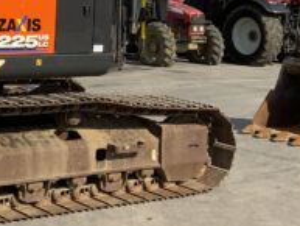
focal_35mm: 96
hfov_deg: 20.3
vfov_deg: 15.0
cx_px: 92
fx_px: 833
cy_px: -25
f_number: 1.8
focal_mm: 3
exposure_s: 1/2427
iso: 16
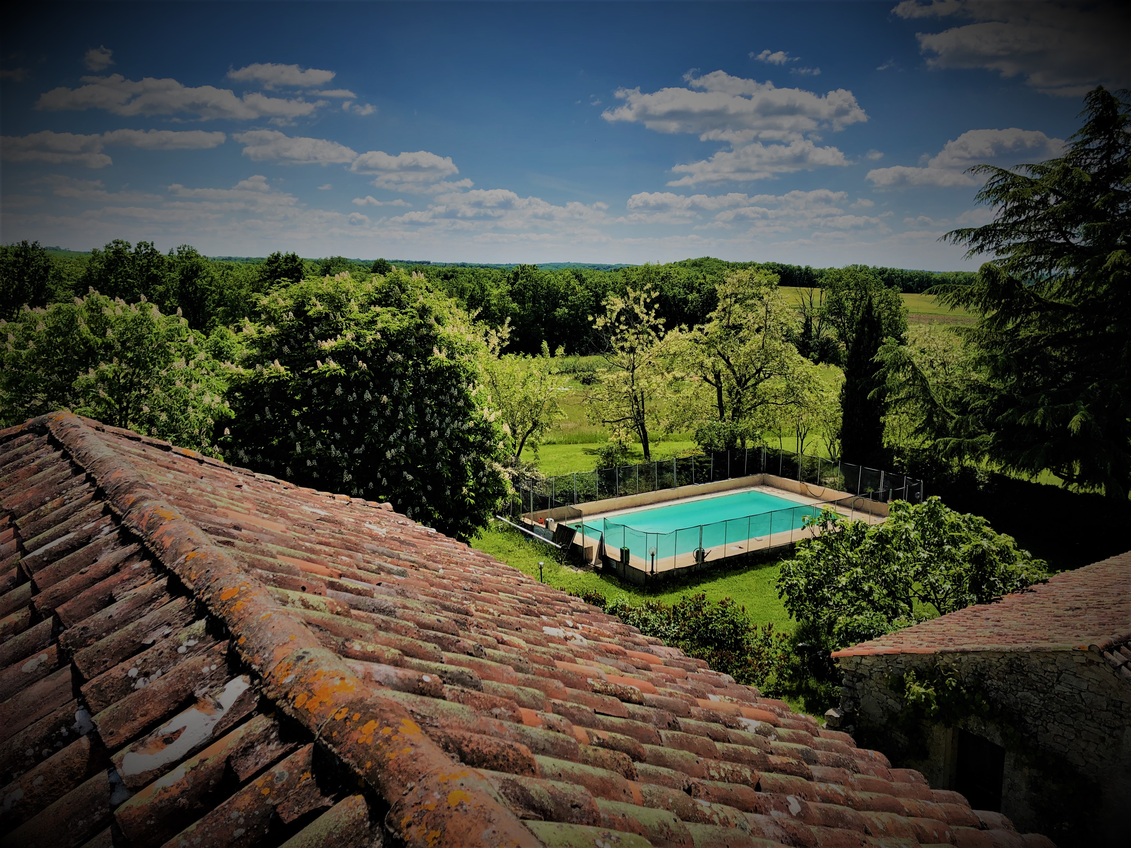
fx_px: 915
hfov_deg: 63.4
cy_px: 424
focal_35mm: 28
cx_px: 566
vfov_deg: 49.7
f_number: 1.8
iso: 20
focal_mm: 4
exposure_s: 1/2525
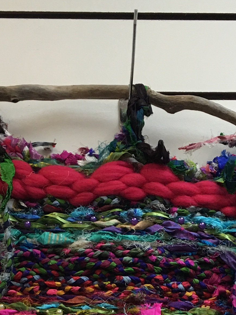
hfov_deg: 14.8
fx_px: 909
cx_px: 124
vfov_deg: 17.7
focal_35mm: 100
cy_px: 463
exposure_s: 1/33
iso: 32
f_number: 2.2
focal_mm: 4.15
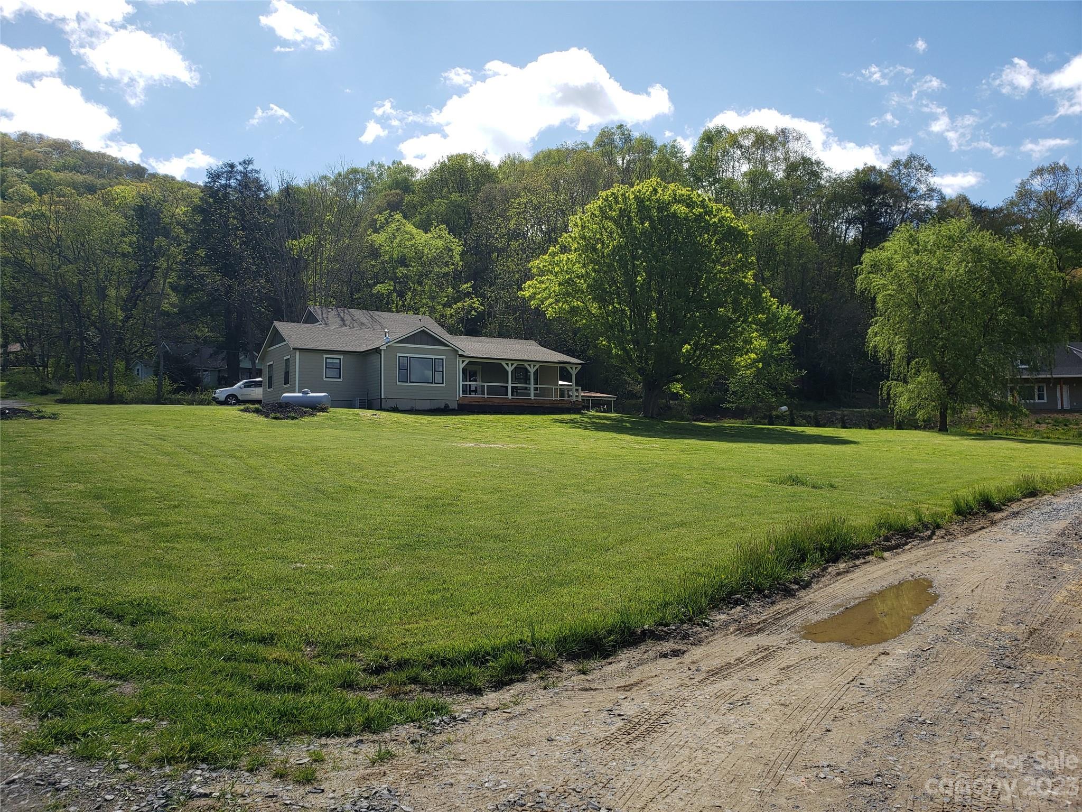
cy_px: 406
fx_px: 813
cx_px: 541
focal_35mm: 26
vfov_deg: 53.1
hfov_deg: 67.3
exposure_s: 1/1369
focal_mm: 4.3
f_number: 2.4
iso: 50
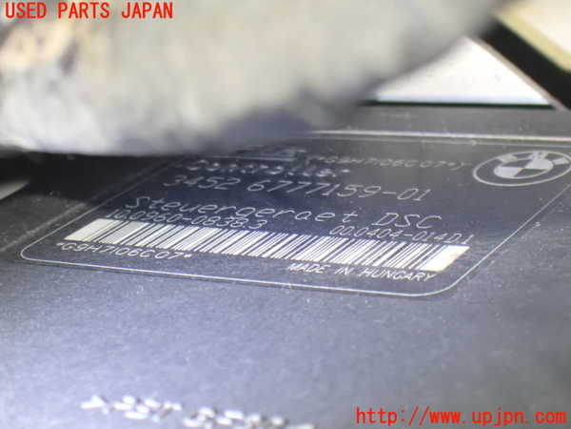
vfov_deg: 14.8
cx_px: 286
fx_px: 1650
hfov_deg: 19.6
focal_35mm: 100
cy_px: 214
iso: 1600
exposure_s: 1/15
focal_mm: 18
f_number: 4.9
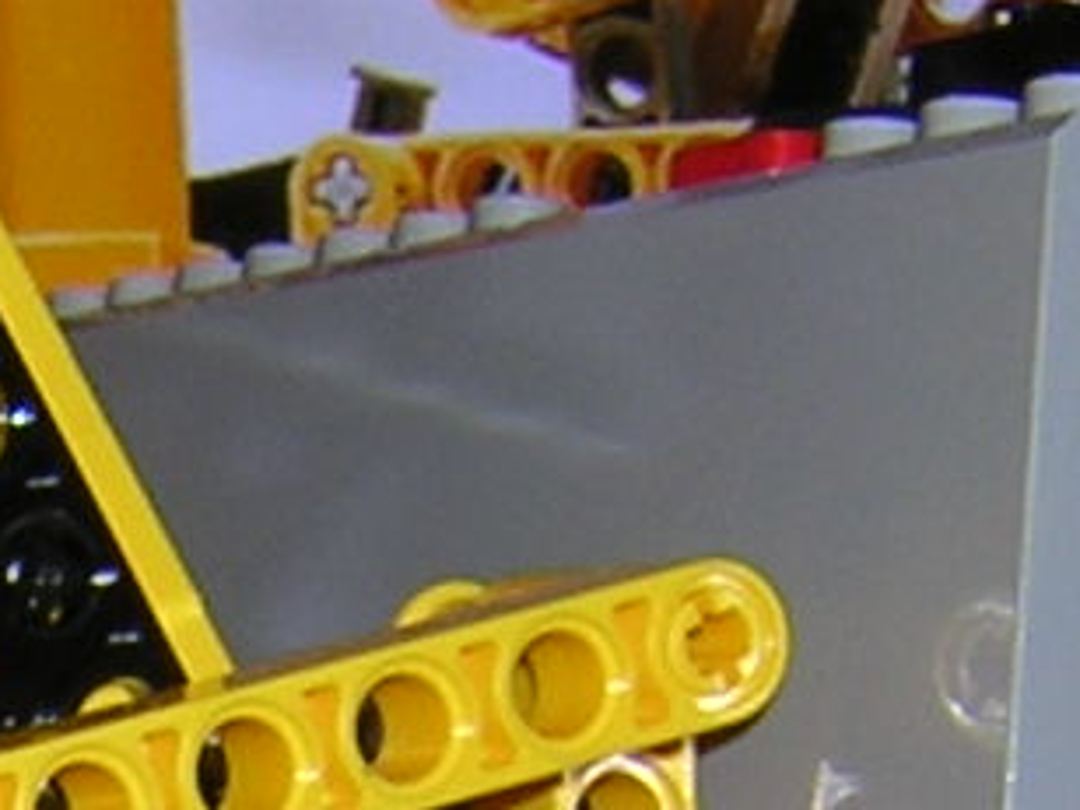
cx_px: -761
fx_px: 6489
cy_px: 1624
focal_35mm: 208
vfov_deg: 6.9
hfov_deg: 9.1
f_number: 5.4
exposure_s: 1/60.1
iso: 100
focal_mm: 5.2
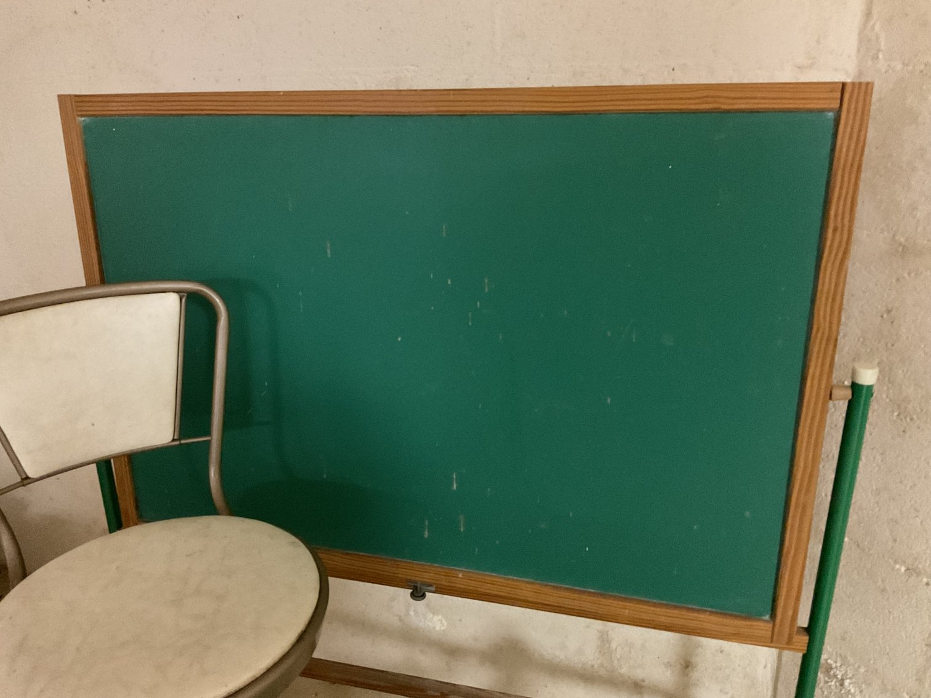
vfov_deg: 48.2
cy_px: 349
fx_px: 780
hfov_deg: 61.7
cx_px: 466
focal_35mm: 29
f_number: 1.8
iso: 500
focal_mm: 3
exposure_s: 1/24
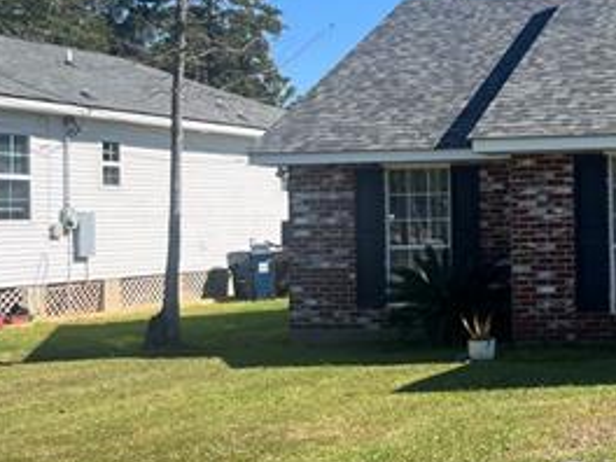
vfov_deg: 23.3
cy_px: 191
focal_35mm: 63
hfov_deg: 27.8
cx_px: 693
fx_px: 1121
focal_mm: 5.1
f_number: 1.6
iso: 50
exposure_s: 1/2101
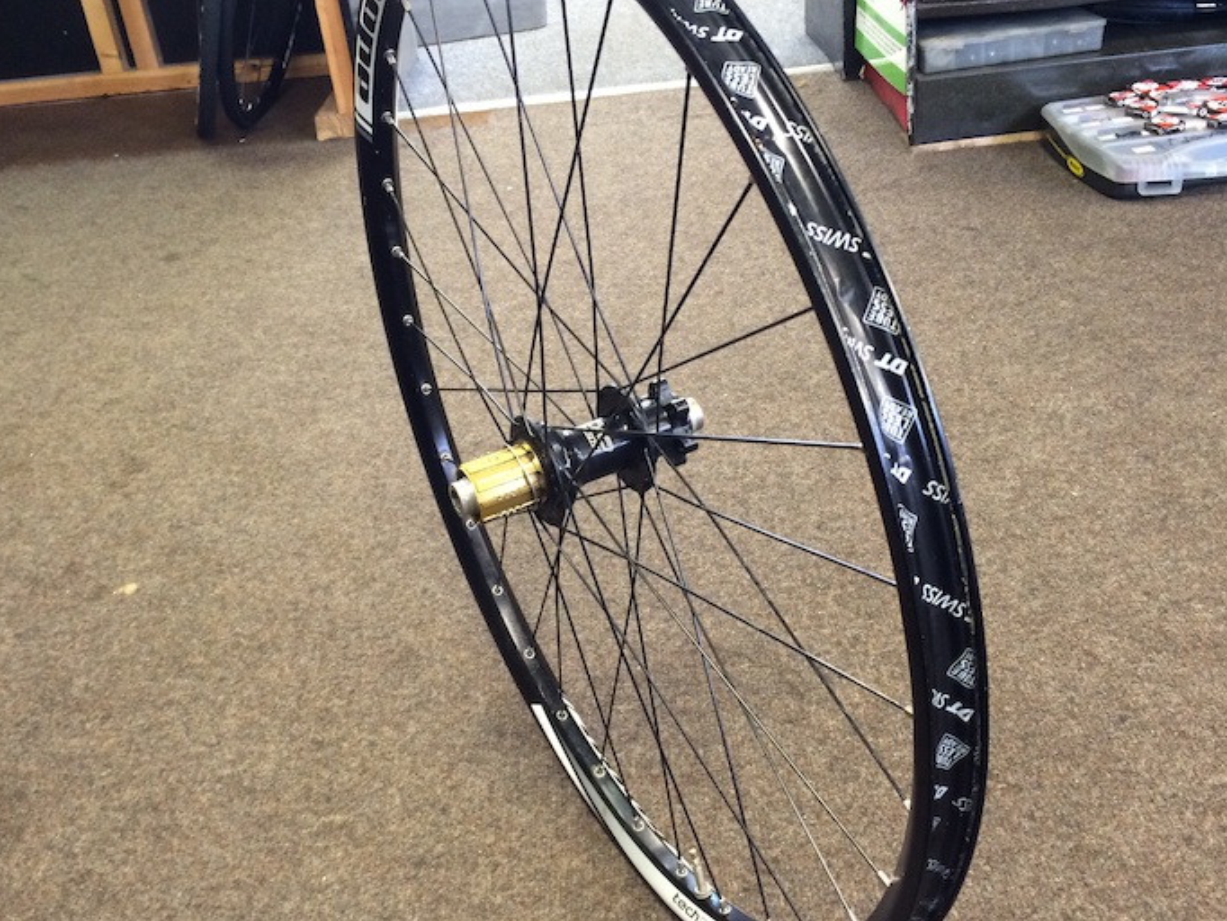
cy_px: 453
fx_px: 1206
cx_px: 601
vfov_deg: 41.8
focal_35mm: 34
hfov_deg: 53.9
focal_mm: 4.15
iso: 200
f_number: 2.2
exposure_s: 1/33
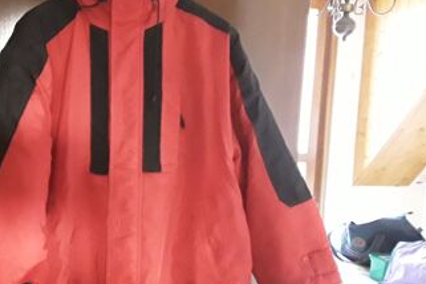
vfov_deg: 31.9
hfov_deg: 45.3
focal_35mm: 42
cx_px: 125
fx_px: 497
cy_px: 149
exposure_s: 1/17
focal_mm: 2.91
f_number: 1.9
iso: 800
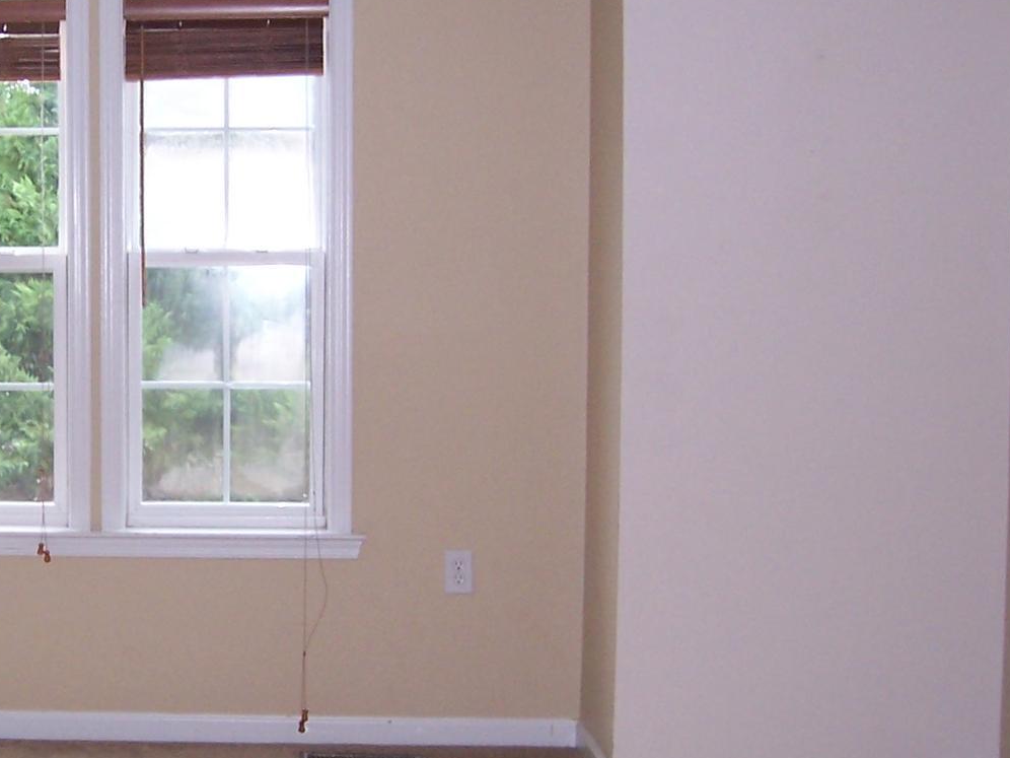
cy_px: 457
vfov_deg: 19.9
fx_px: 2159
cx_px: 33
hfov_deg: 25.2
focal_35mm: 74
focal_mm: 6
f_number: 3
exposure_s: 1/60
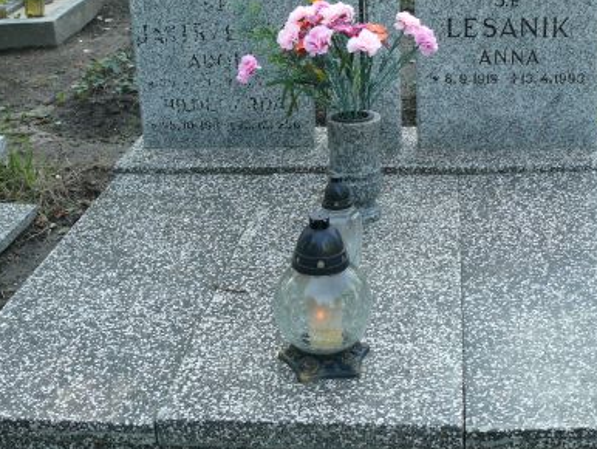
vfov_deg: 25.3
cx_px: 342
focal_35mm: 58
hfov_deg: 33.2
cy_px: 217
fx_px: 1001
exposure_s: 1/125
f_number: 3.6
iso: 100
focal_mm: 7.4
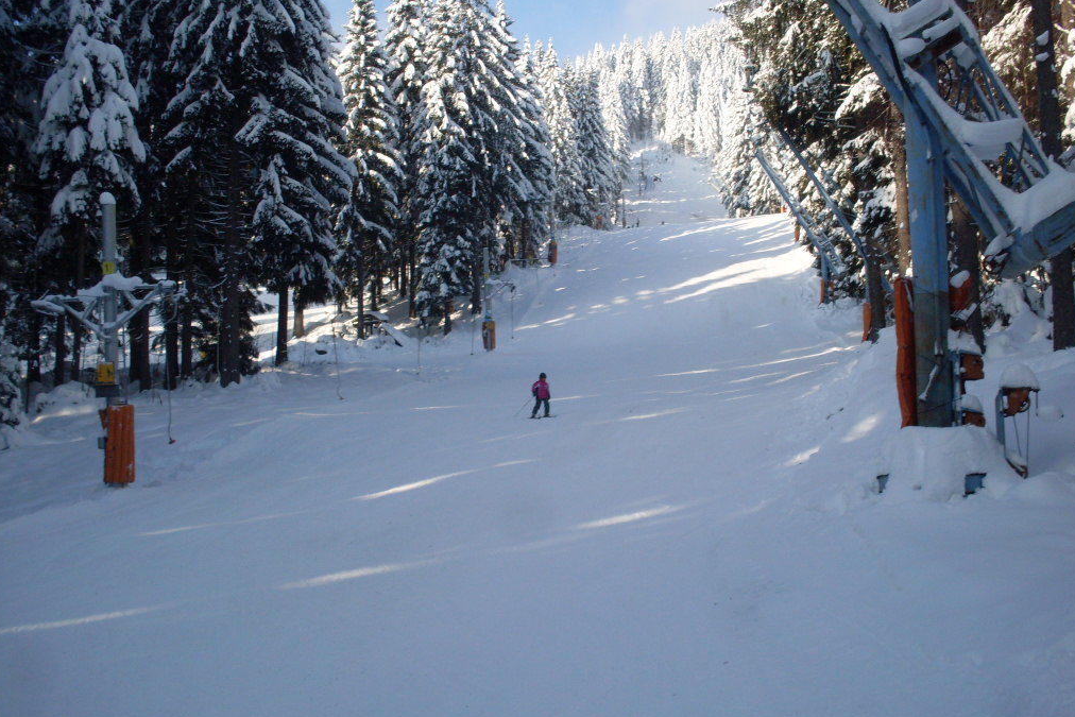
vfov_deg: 33.4
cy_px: 355
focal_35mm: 40
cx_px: 538
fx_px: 1195
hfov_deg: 48.5
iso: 80
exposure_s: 1/180
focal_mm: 6.3
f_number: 8.4
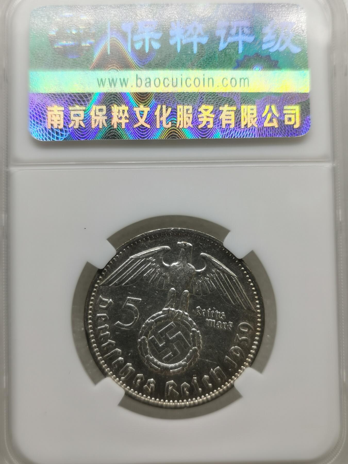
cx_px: 174
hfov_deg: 30.3
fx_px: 643
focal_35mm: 48
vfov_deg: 39.7
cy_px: 232
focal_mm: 5.56
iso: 50
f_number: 1.6
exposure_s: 1/100
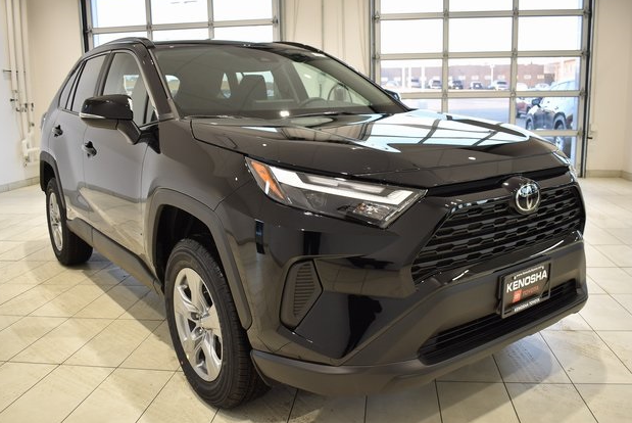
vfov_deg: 42.4
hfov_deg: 60.2
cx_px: 322
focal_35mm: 31
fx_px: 545
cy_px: 209
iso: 400
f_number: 3.8
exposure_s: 1/50
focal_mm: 20
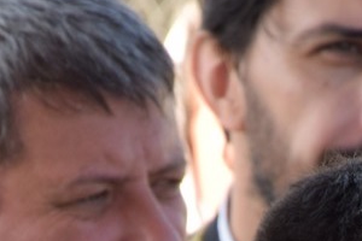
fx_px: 10107
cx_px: 384
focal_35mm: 1005
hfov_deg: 2.1
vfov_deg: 1.4
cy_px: 1119
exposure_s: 1/80
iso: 100
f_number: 6.3
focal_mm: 105
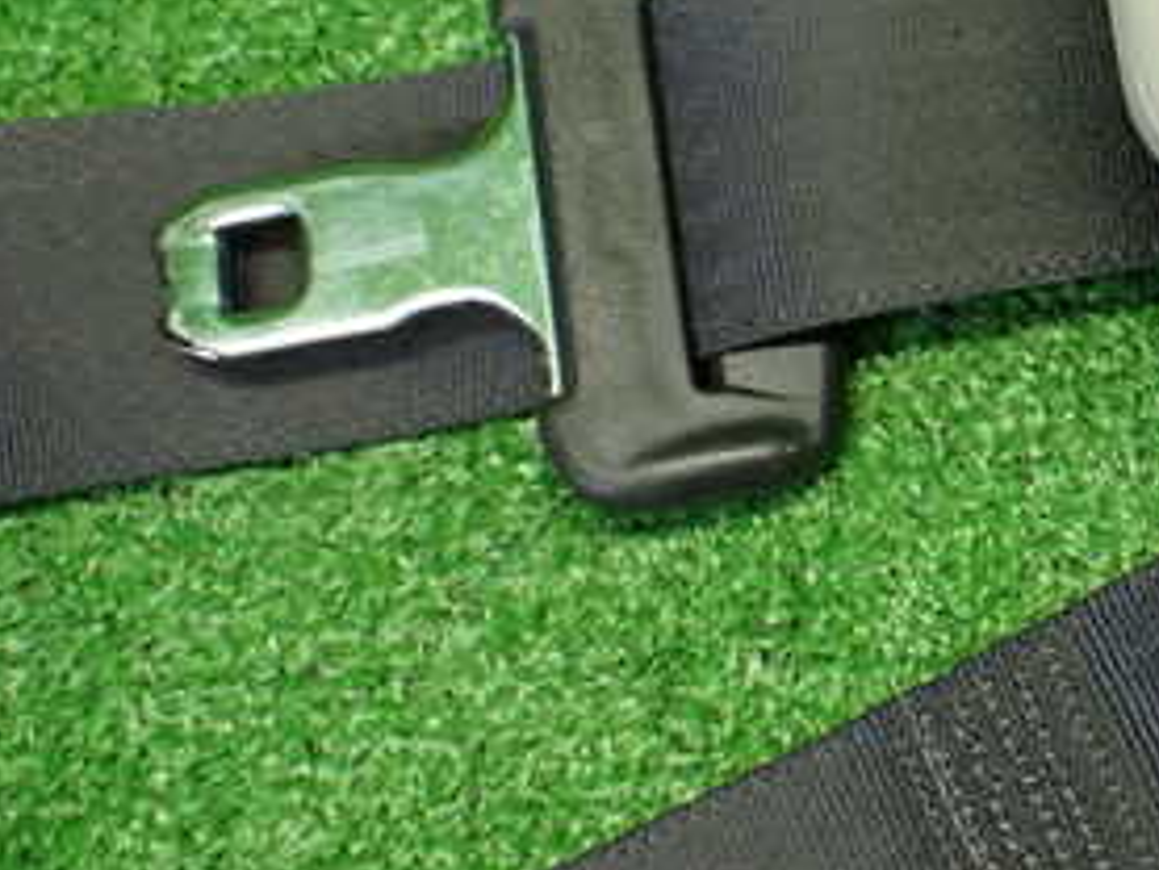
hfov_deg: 28.1
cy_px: 322
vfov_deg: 22.5
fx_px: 2177
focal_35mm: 65
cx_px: 1138
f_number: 2.3
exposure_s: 1/125
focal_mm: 5.4
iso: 640
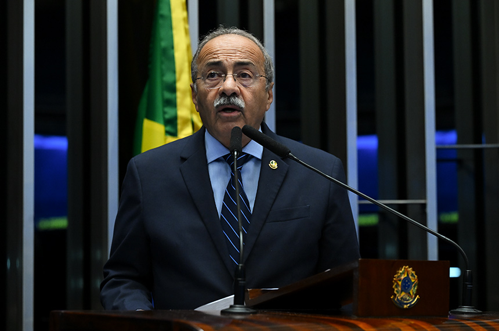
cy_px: 166
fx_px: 1660
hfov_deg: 17.1
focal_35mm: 120
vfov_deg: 11.4
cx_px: 250
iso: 4000
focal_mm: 120
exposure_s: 1/125
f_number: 5
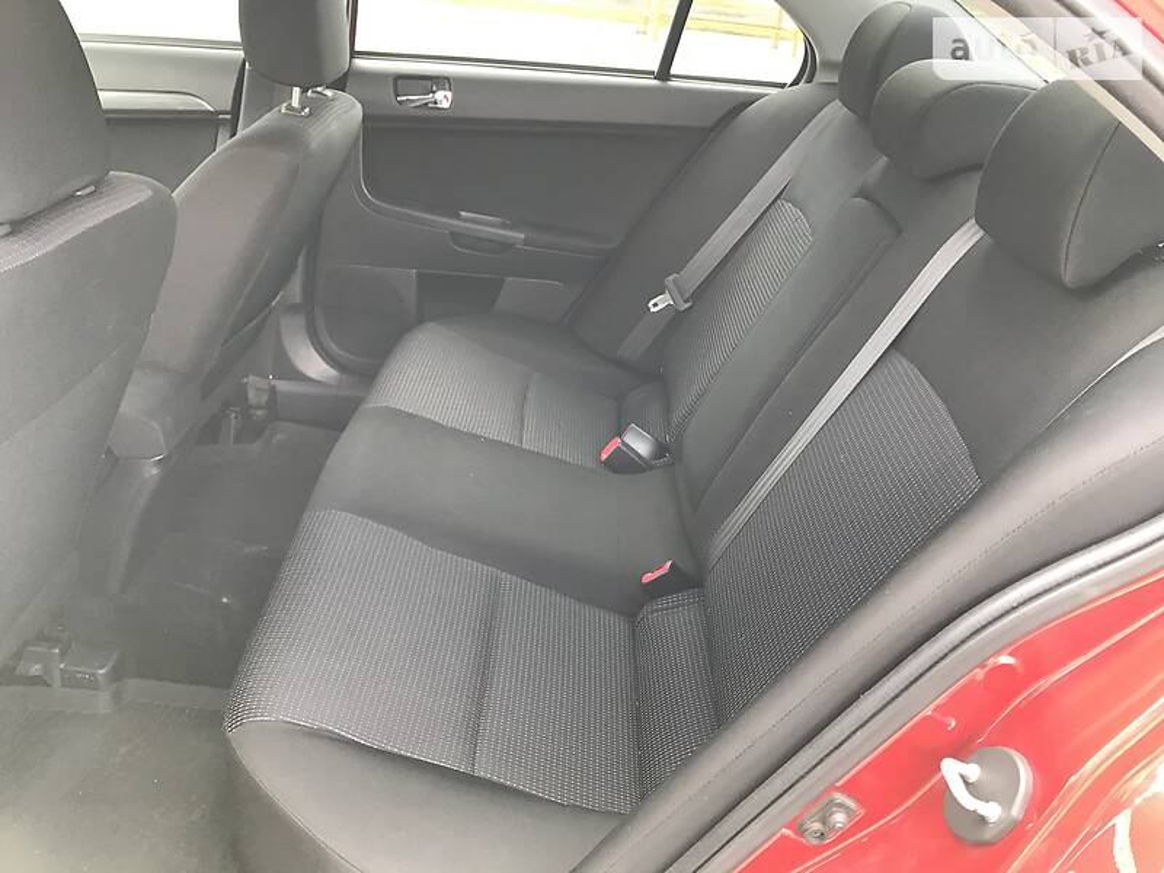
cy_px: 436
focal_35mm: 28
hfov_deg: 63.4
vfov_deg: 49.7
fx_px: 942
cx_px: 582
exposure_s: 1/30
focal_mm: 4
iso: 20
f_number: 1.8
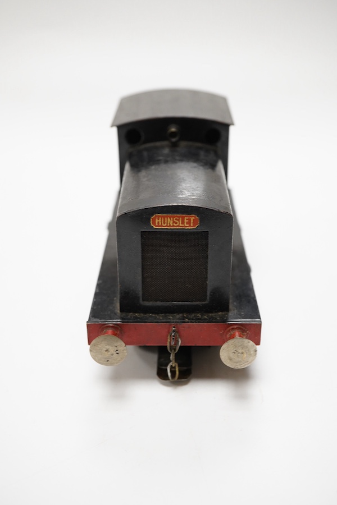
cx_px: 168
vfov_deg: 43.6
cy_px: 252
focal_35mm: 45
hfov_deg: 29.9
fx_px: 632
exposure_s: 1/125
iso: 1250
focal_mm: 30
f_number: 8
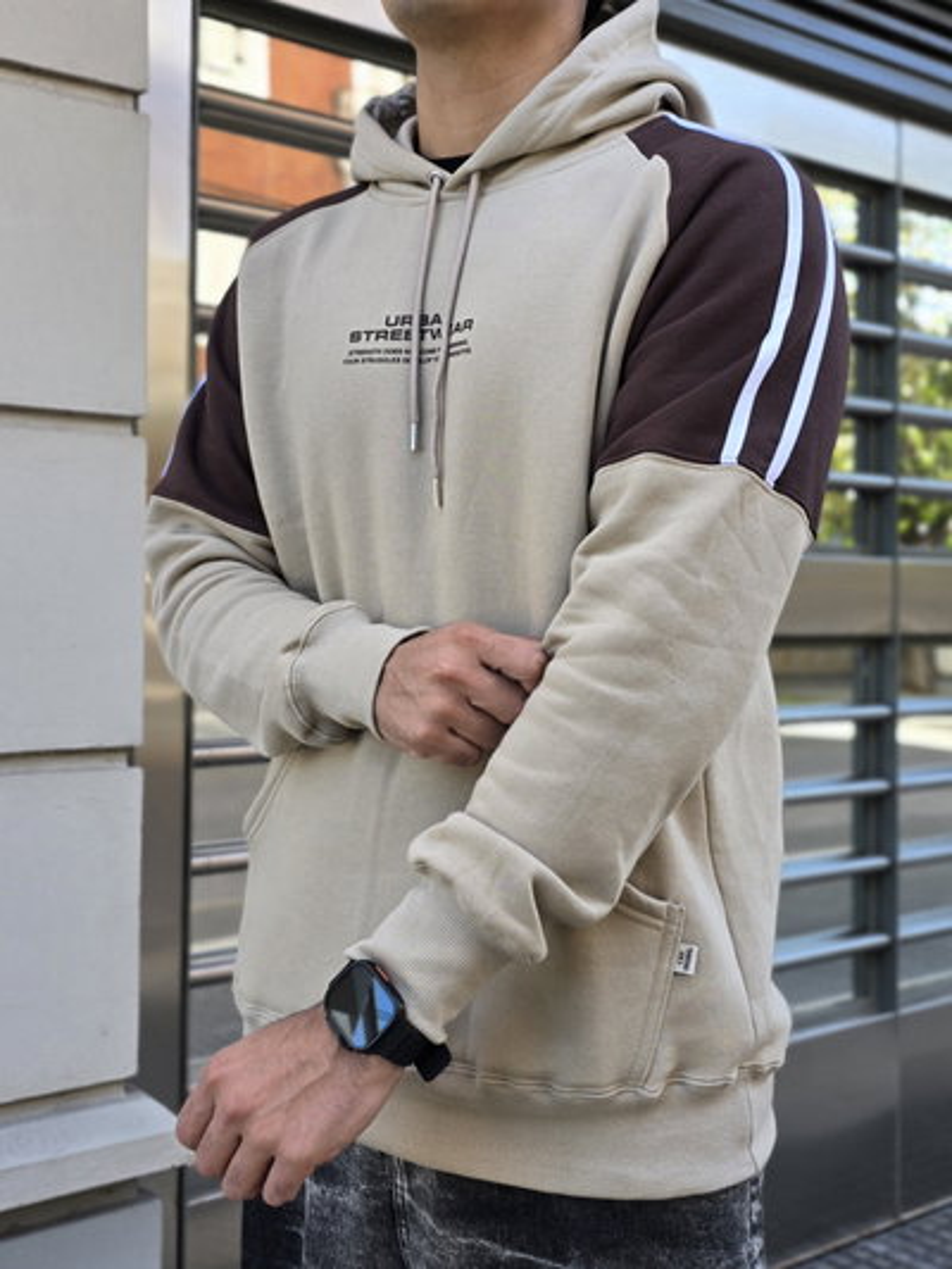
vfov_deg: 73.9
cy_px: 634
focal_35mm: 23
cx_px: 476
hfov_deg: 58.9
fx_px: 843
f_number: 1.7
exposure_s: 1/101
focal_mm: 6.3
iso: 16
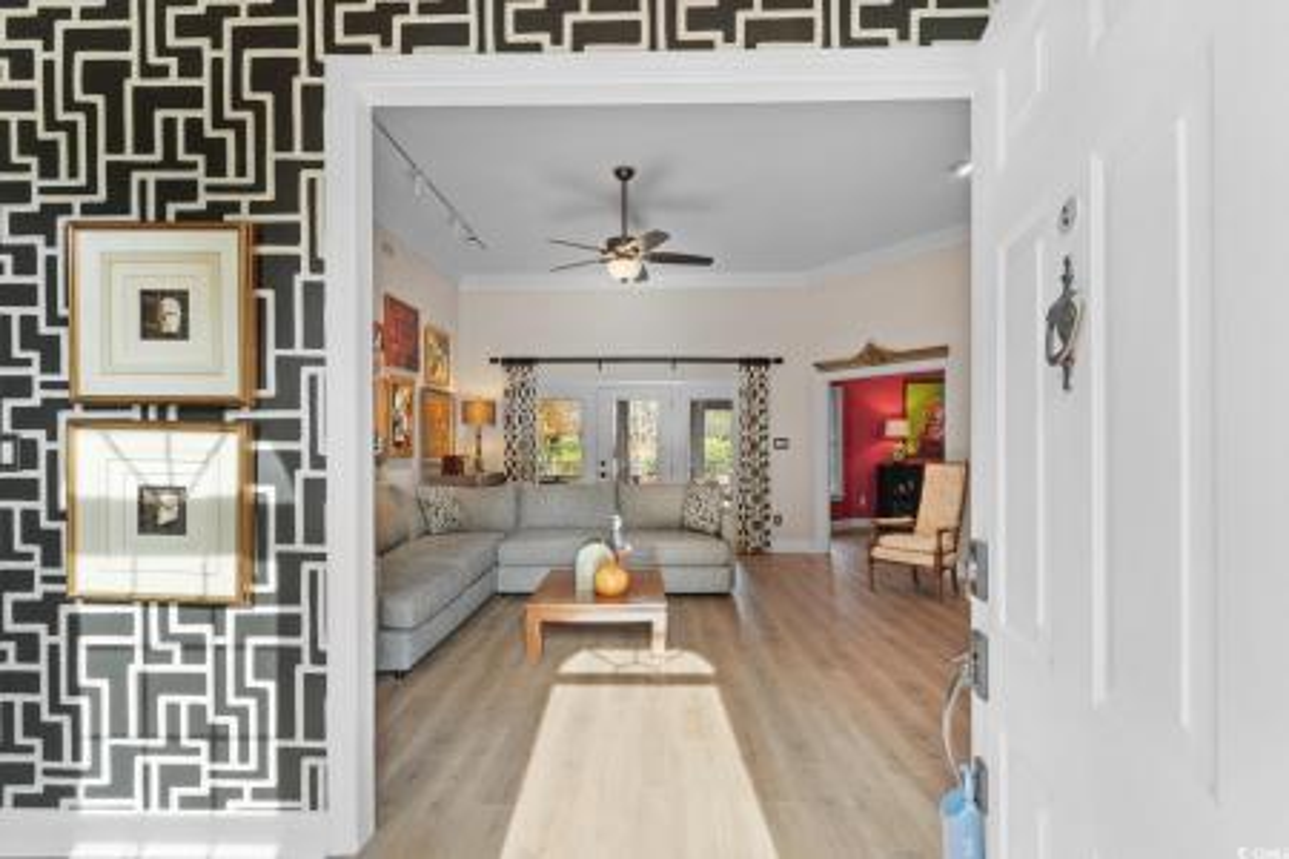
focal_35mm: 18
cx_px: 644
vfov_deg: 67.4
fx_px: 644
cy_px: 430
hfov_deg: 90.0
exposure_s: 1/100
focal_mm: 12
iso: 100
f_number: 4.8
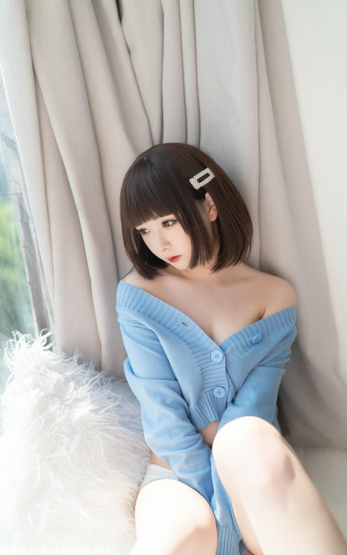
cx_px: 179
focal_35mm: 36
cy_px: 277
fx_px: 545
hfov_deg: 35.3
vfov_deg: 54.0
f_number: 2
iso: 500
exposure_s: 1/3200
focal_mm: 35
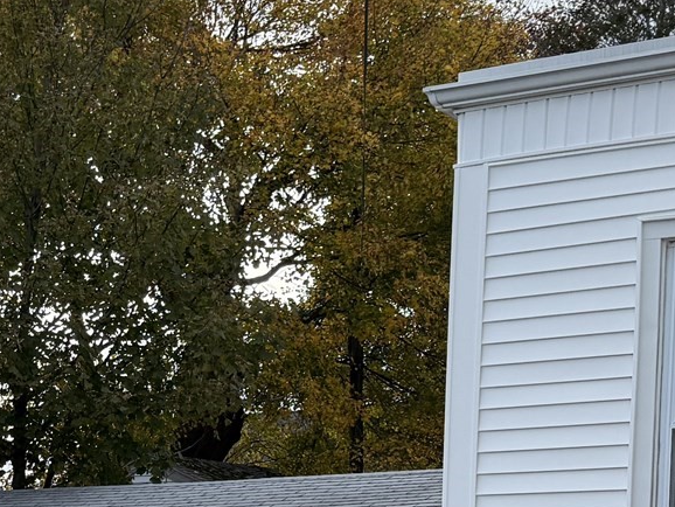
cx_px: 146
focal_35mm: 85
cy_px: 692
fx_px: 1658
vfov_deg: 16.3
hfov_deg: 22.7
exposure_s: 1/2232
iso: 100
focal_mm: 6.76
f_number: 1.78
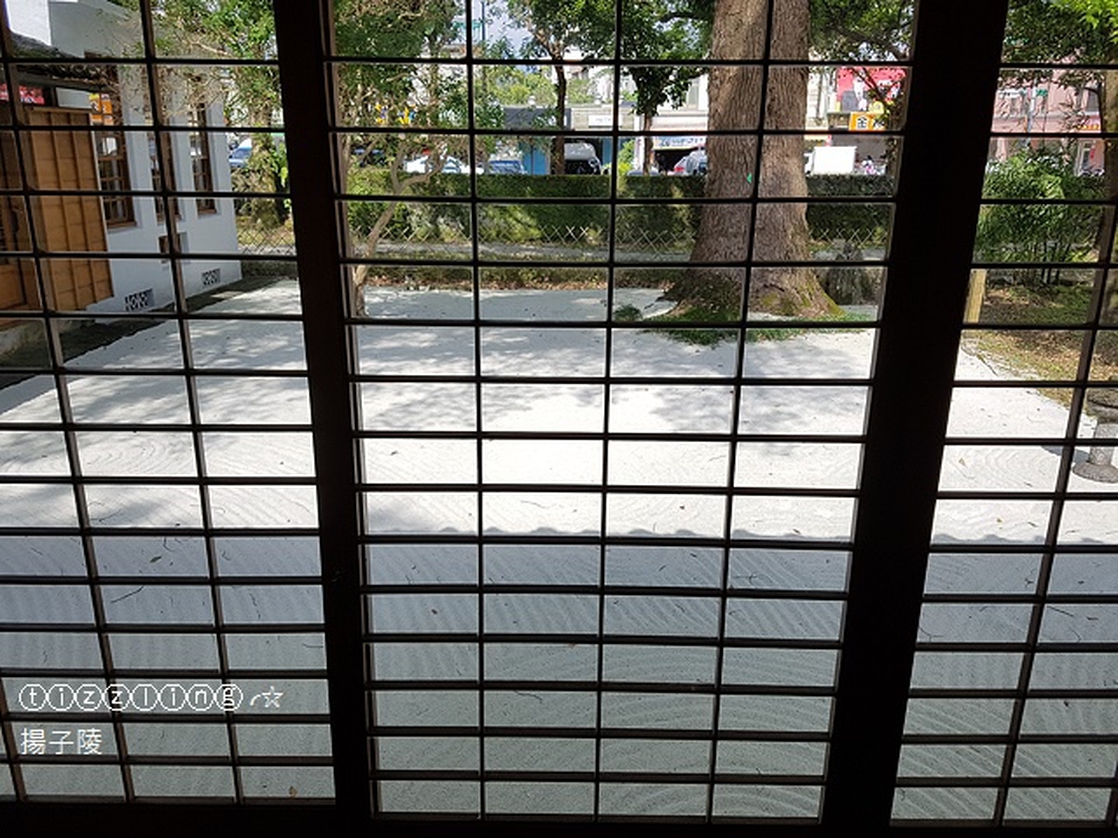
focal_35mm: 26
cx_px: 559
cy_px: 419
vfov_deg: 53.1
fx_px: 840
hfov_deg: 67.3
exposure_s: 1/1648
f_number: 1.7
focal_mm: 4.2
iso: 50
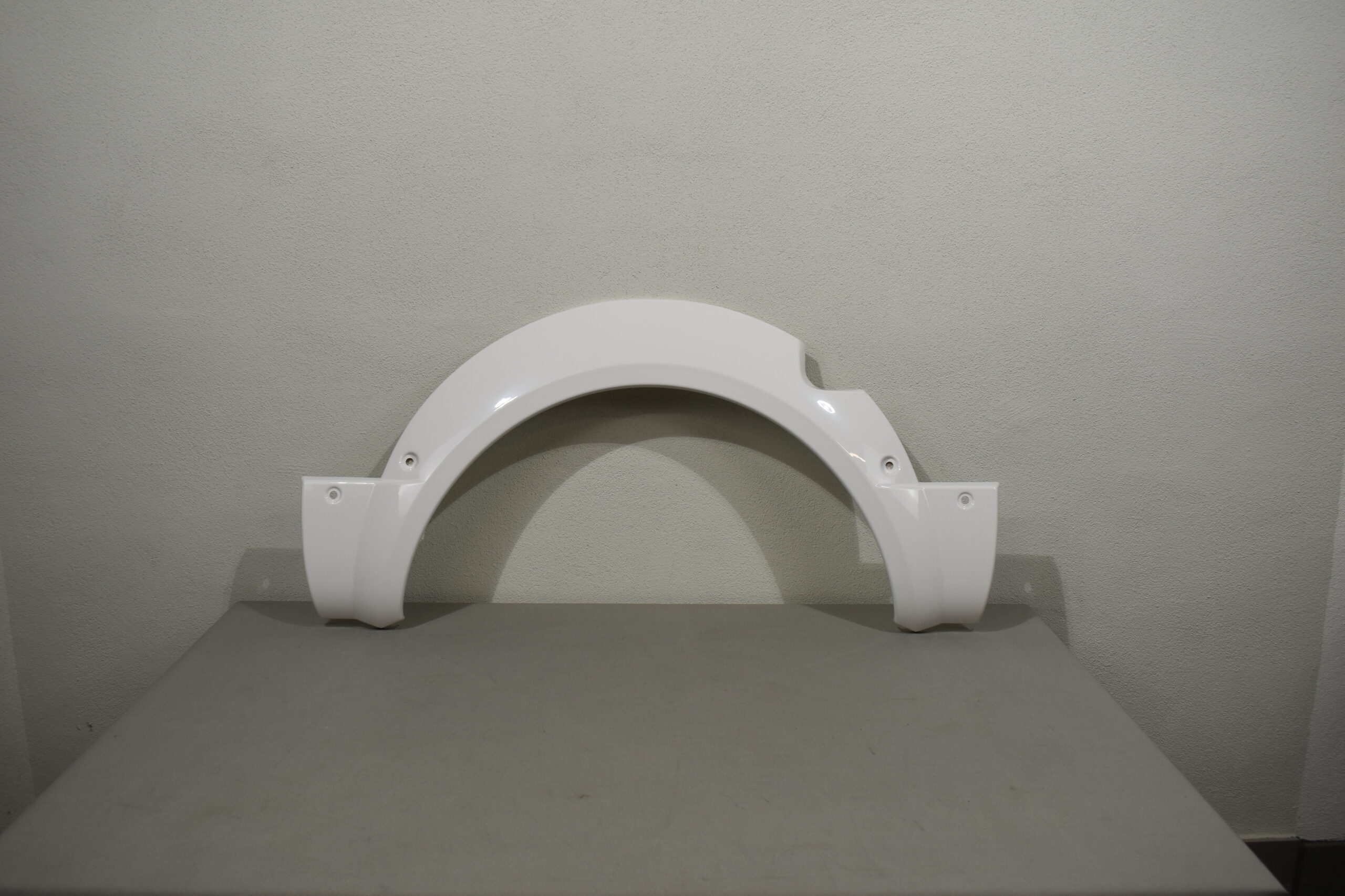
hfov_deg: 59.5
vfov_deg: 41.7
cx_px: 672
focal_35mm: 32
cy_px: 448
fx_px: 1177
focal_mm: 21
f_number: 5.6
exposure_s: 1/125
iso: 250
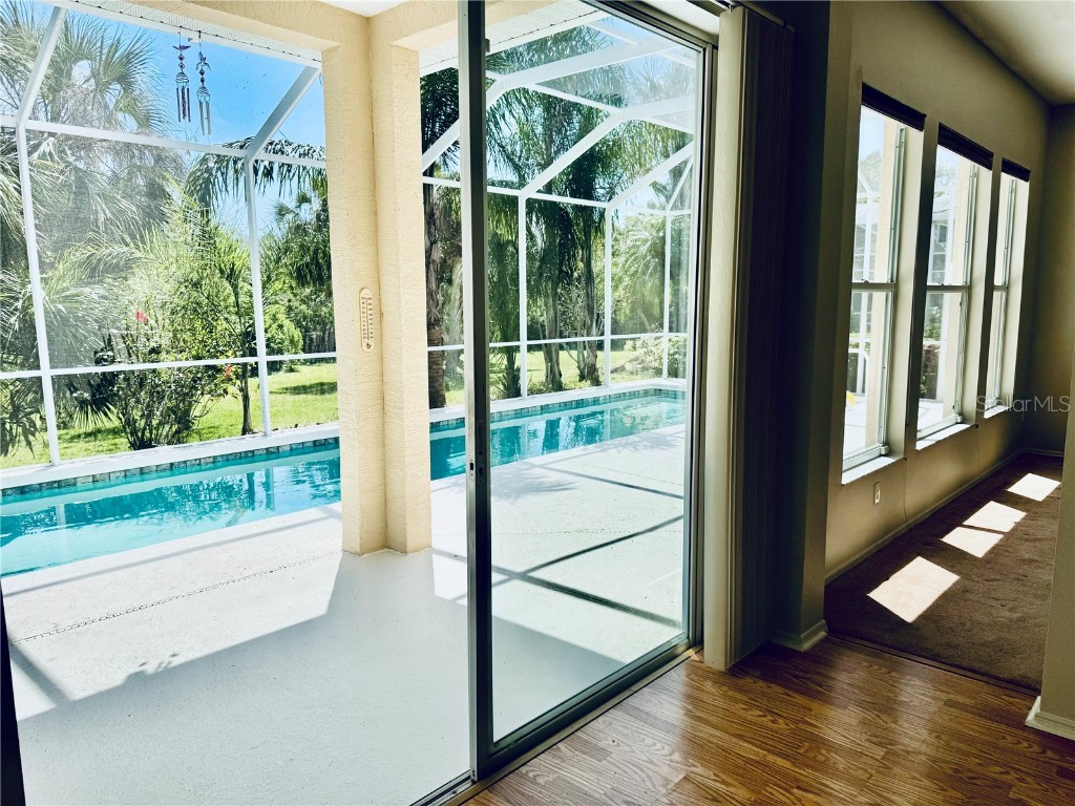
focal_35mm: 24
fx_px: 745
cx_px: 538
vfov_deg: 56.8
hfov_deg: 71.6
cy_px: 403
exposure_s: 1/2833
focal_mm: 6.76
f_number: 1.78
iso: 80
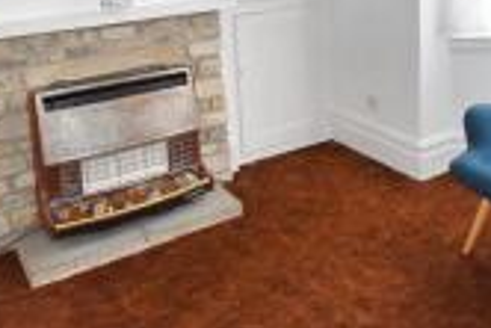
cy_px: -4
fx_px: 587
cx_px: 328
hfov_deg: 44.7
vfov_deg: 29.1
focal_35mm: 43
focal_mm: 10
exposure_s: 1/200
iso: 800
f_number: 3.5
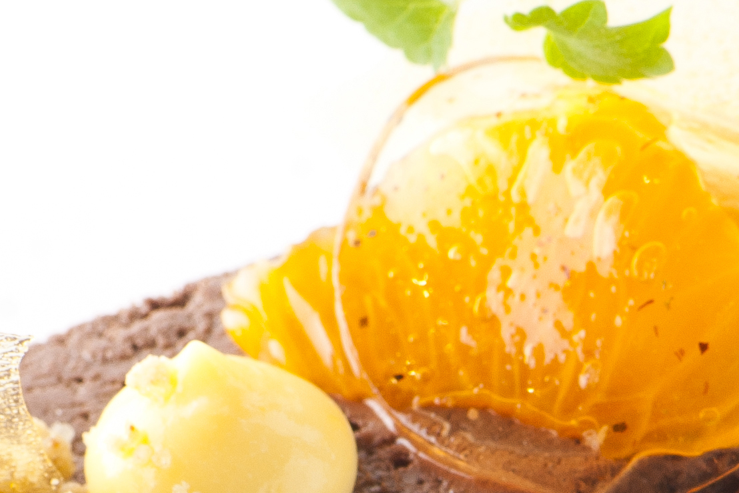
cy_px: 806
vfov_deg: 2.4
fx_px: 11763
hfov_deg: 3.6
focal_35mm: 573
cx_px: 331
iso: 100
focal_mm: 105
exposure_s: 1/125
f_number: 11
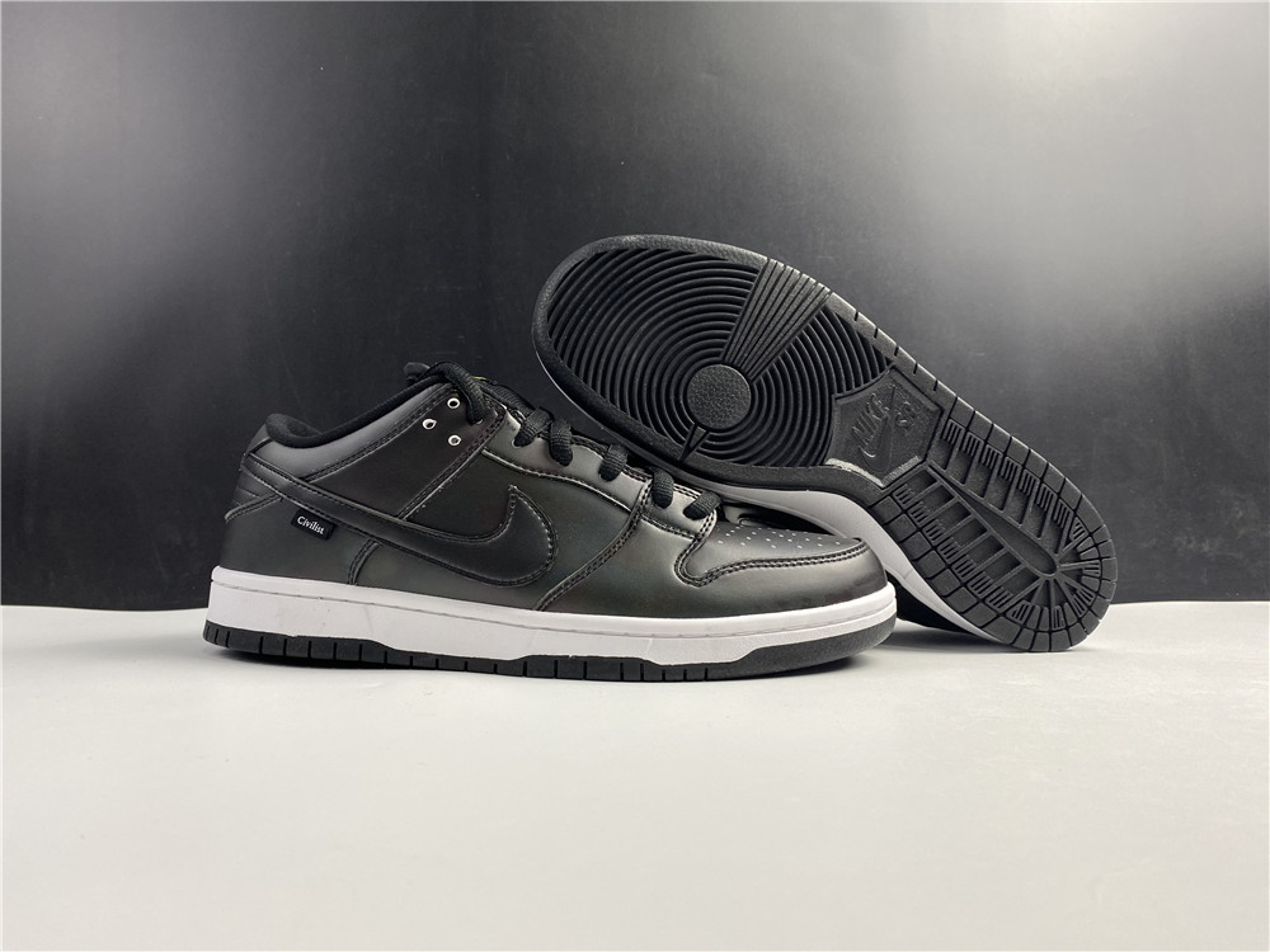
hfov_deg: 67.3
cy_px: 476
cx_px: 635
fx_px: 954
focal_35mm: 26
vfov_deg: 53.1
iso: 40
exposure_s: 1/100
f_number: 1.8
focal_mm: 4.25
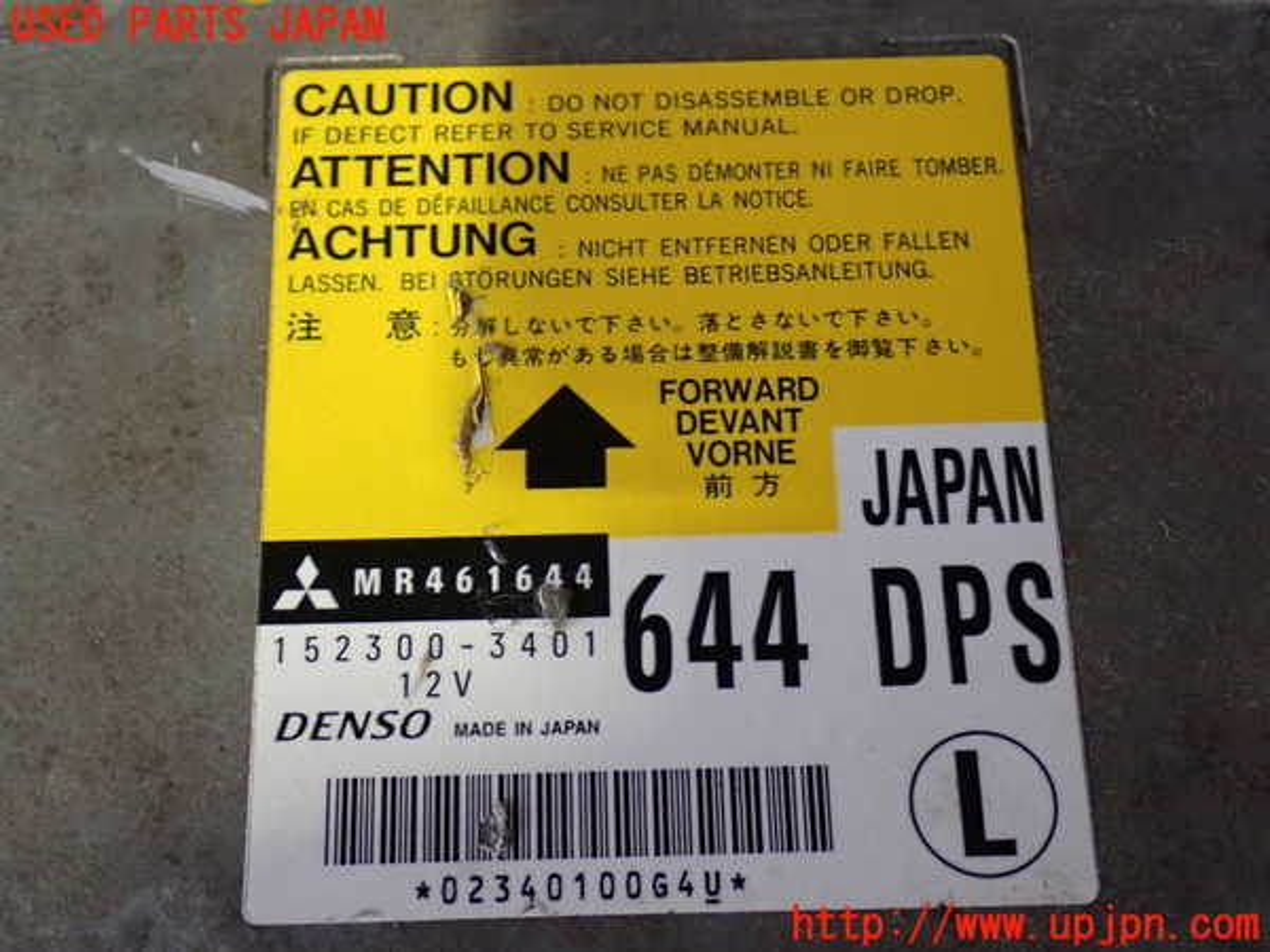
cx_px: 635
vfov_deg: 27.0
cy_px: 476
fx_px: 1981
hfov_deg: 35.5
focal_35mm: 54
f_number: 3.3
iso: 800
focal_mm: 9.65
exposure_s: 1/50
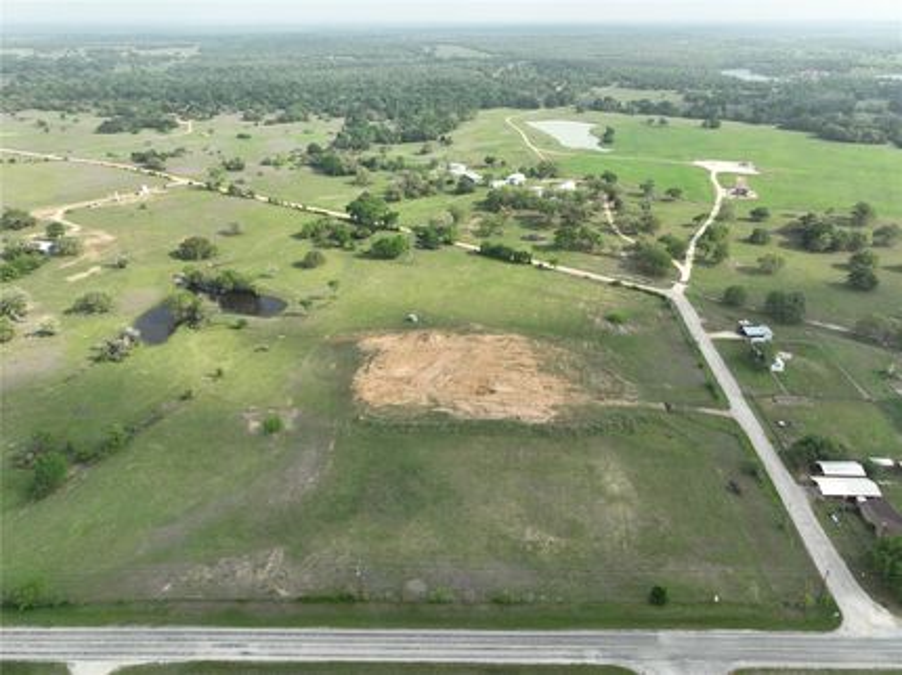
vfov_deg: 56.8
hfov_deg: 71.6
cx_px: 451
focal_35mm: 24
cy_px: 338
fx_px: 625
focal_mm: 12.29
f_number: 2.8
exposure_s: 1/800
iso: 100
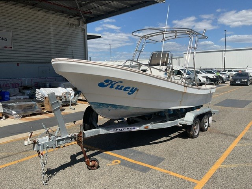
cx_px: 126
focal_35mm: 29
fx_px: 211
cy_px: 94
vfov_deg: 48.2
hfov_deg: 61.7
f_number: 1.8
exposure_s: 1/3125
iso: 16
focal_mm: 3
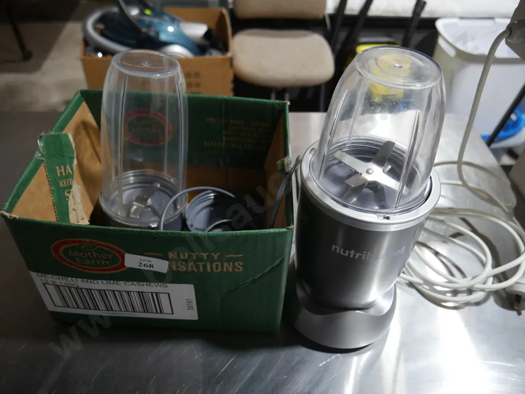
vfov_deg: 49.8
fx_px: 425
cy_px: 197
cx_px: 262
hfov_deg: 63.4
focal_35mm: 28
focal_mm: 14
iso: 200
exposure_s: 1/60
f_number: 3.5
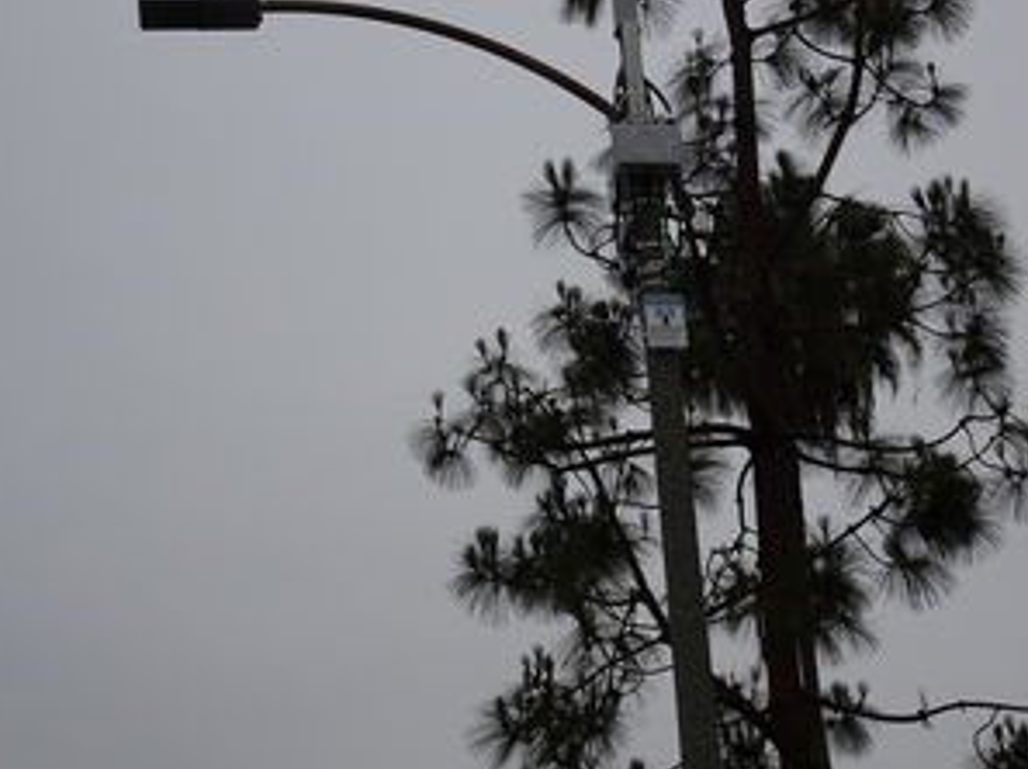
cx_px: 585
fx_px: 2640
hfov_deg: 22.0
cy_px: 298
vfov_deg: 16.5
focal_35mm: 89
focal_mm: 11.32
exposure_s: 1/320
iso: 80
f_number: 4.5
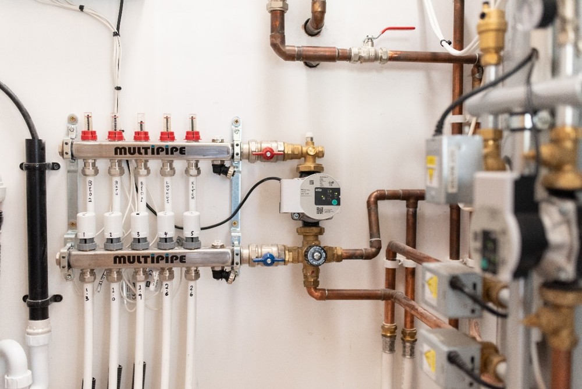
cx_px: 291
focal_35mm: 35
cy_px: 194
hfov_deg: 54.4
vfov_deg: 37.9
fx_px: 566
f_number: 2
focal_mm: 35
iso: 1400
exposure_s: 1/320
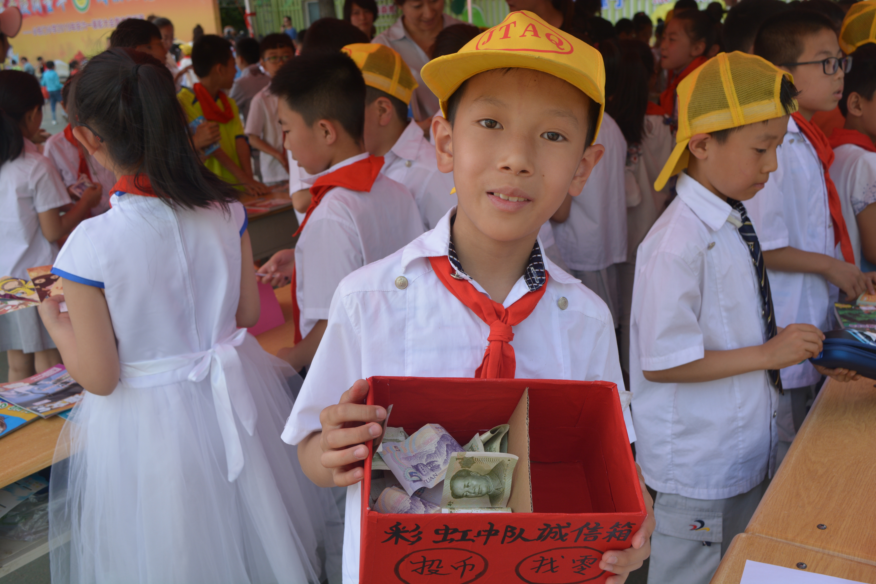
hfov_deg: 53.1
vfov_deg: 36.9
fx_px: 876
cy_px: 292
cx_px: 438
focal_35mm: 36
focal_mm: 24
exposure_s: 1/250
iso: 160
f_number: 8
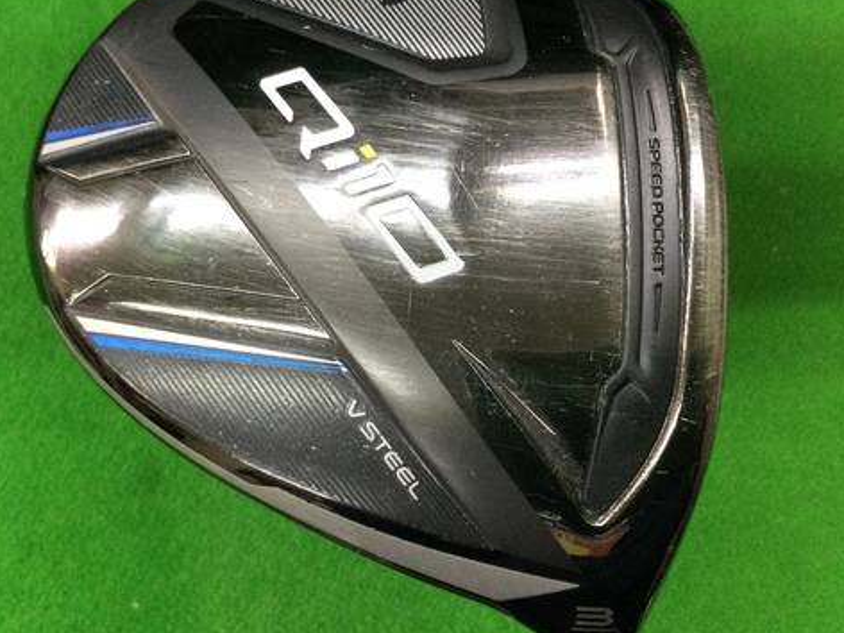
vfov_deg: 34.3
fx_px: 1024
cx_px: 393
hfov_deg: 44.8
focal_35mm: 42
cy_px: 293
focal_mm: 3.3
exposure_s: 1/30
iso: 125
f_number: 2.4
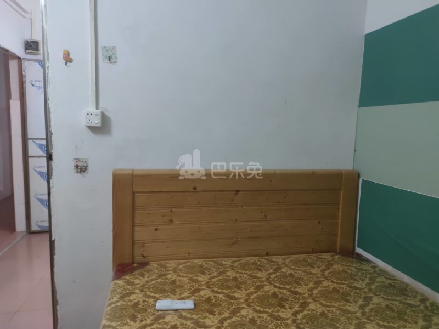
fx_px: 304
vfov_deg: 56.8
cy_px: 164
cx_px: 220
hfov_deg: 71.6
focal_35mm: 24
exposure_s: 1/50
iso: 687
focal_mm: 6.72
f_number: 1.69
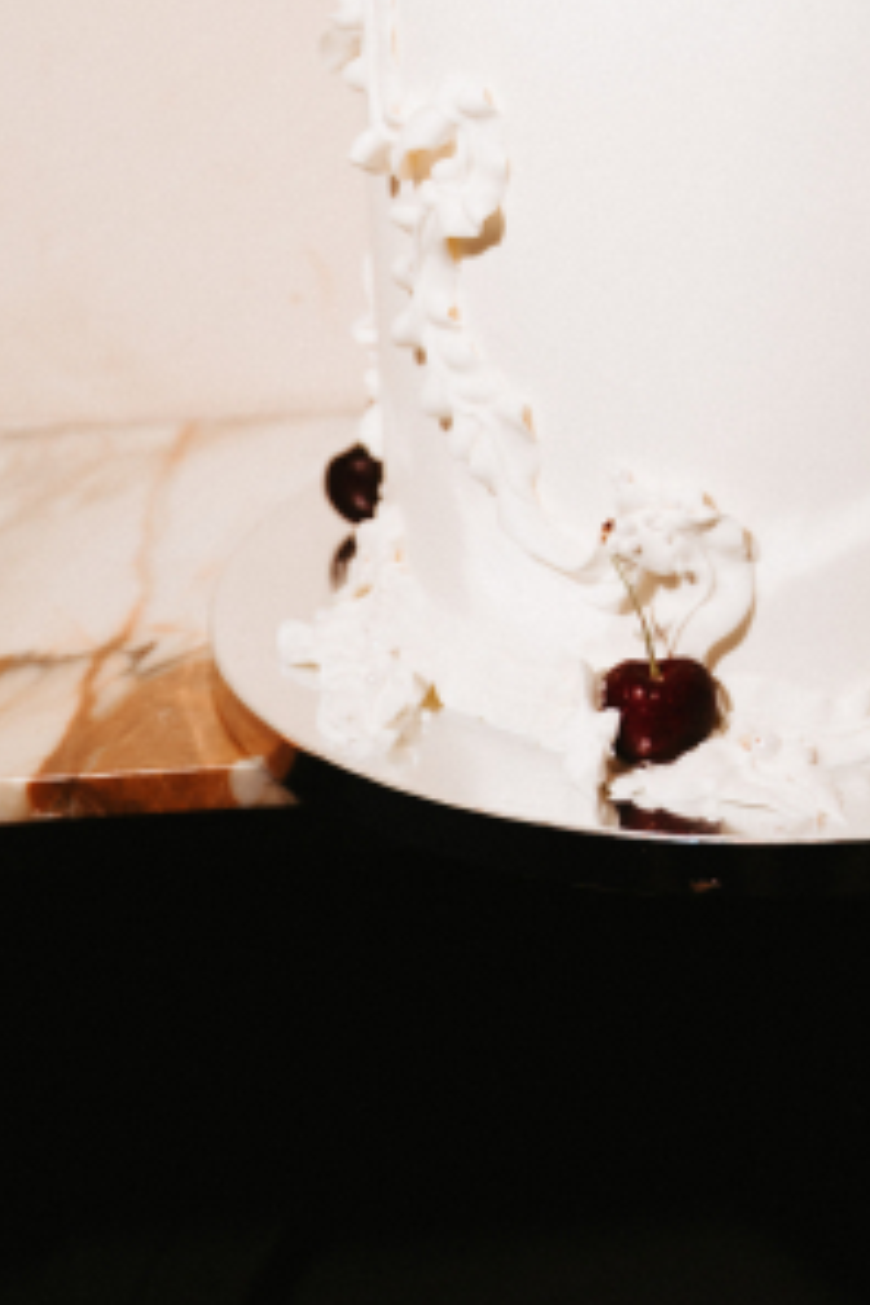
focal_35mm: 97
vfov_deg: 19.8
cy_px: -259
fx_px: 3516
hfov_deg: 13.9
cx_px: 914
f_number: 2.8
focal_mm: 32
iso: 400
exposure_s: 1/125
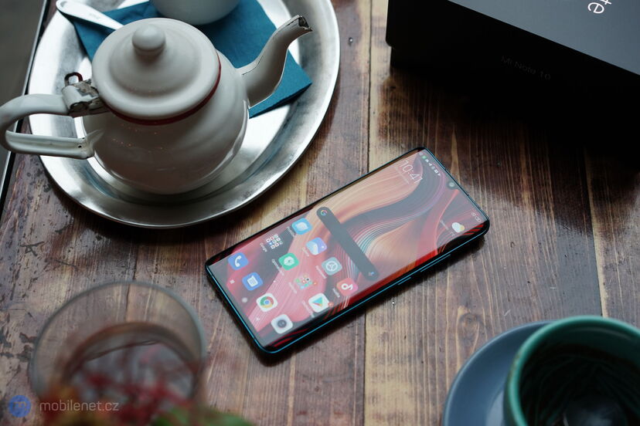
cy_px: 213
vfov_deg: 24.6
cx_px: 320
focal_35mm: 55
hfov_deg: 36.2
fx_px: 978
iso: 1250
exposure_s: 1/250
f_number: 4.5
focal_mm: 55
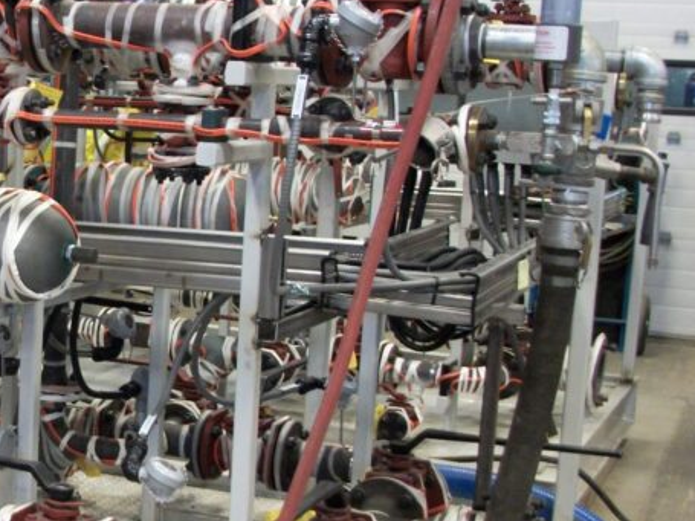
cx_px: -63
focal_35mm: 72
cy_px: 303
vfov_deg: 20.4
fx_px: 1445
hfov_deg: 25.2
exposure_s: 1/25
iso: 160
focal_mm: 5.7
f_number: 2.9
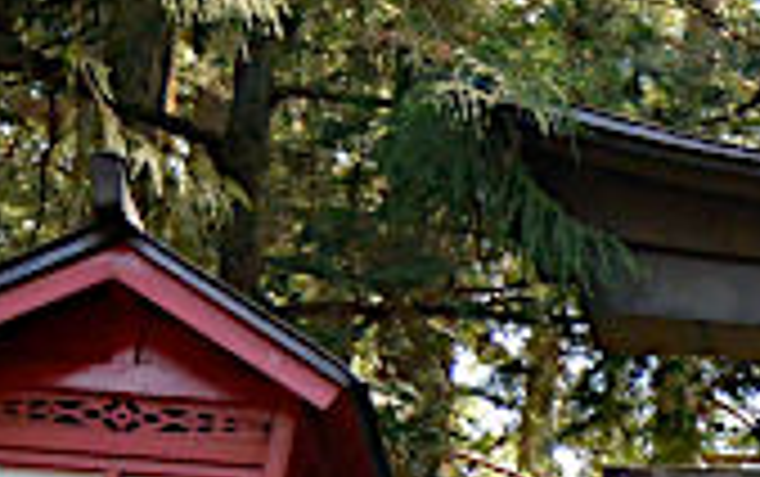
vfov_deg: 8.0
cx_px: 1421
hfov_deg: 12.0
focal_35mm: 158
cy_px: 884
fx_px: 3276
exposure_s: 1/100
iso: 400
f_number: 4.5
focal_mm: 15.2
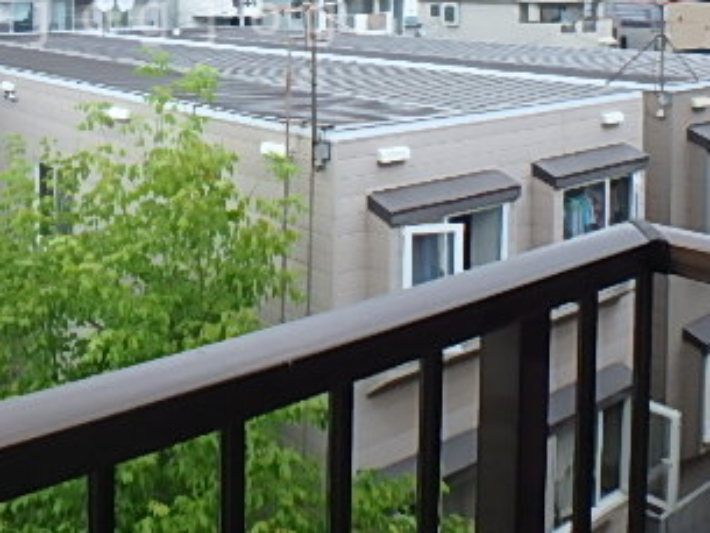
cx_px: 189
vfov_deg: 30.9
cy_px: 19
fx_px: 903
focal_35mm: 44
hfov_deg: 41.8
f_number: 3.5
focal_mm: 3.7
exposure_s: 1/250
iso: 160
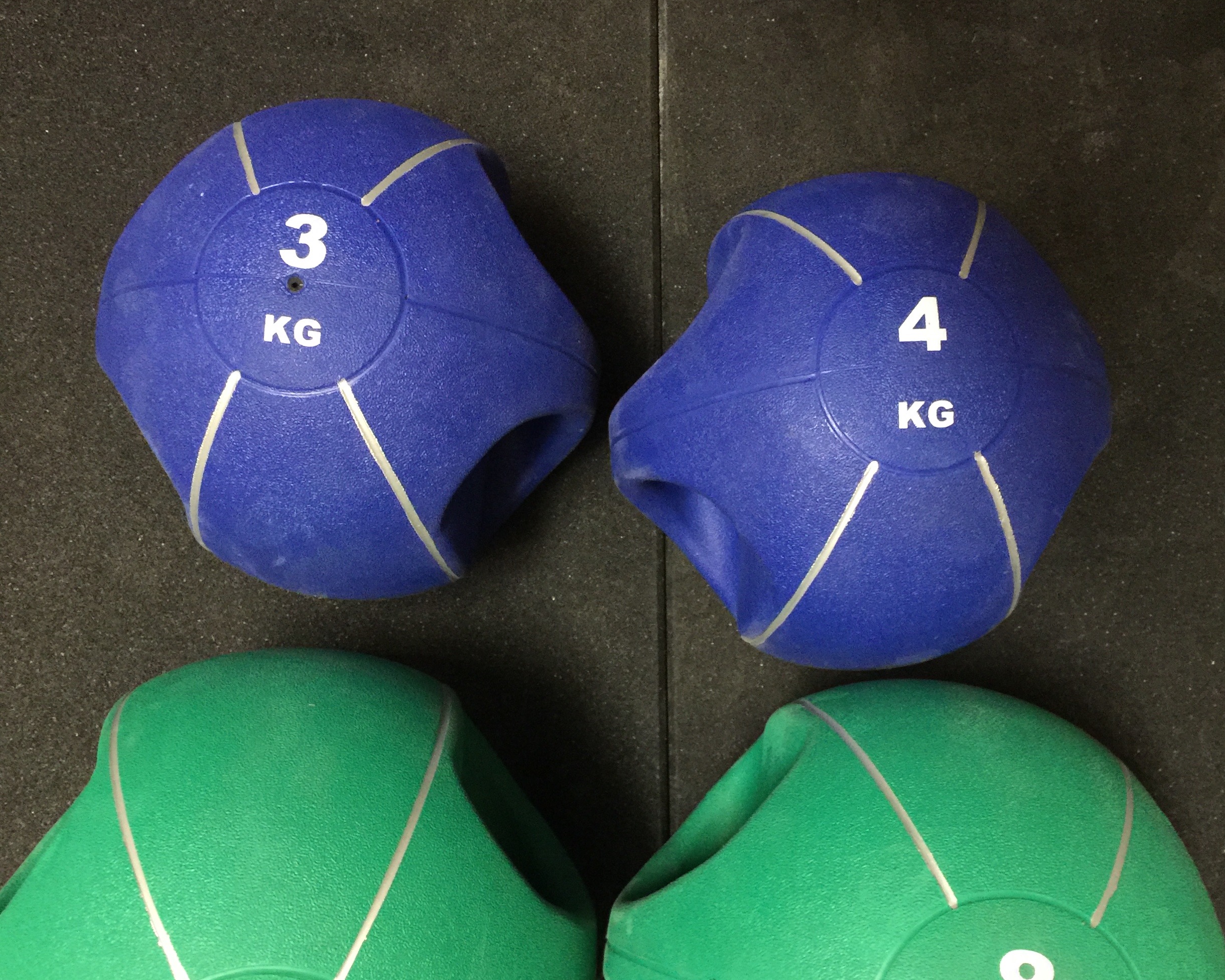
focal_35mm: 38
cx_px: 615
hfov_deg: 47.9
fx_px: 1378
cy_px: 640
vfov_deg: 38.8
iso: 125
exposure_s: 1/10
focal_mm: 4.15
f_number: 2.2
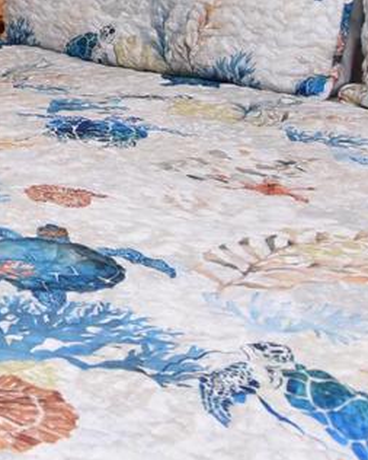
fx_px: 1048
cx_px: -407
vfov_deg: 22.5
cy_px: -116
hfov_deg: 15.3
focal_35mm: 77
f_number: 8
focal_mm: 12
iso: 800
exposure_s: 1/60
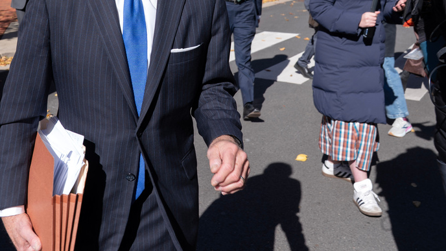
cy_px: 41
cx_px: 132
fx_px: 461
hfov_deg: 50.2
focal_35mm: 39
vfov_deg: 29.5
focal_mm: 25
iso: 100
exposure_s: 1/250
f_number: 6.3
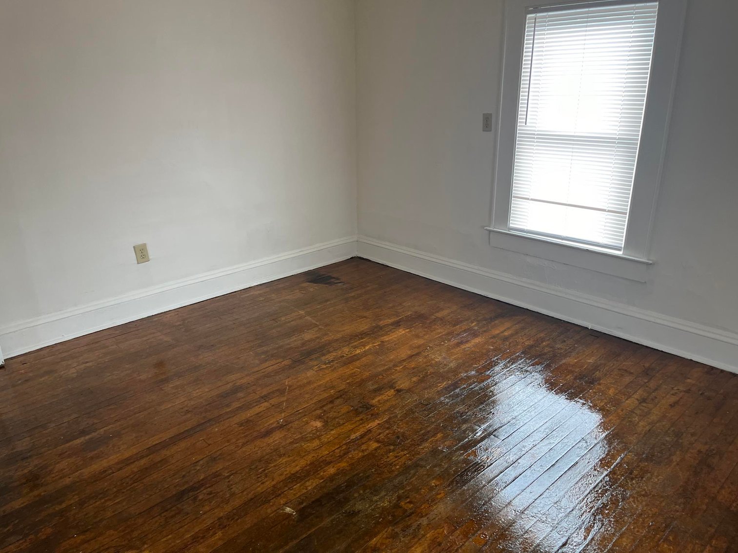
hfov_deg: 67.3
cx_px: 369
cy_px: 276
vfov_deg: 53.1
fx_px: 554
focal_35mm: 26
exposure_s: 1/120
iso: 100
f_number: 1.6
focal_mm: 5.1
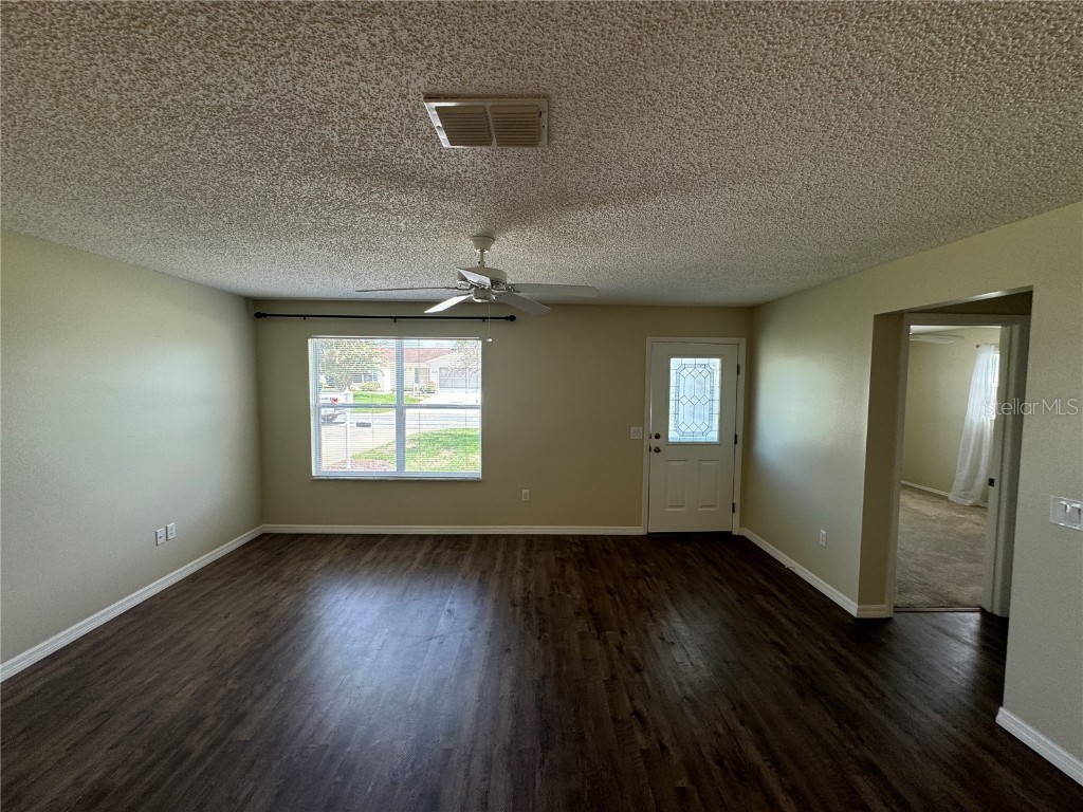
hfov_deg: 102.1
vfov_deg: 85.7
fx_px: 438
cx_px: 542
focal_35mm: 14
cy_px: 406
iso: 64
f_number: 2.2
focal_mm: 2.22
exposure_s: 1/120
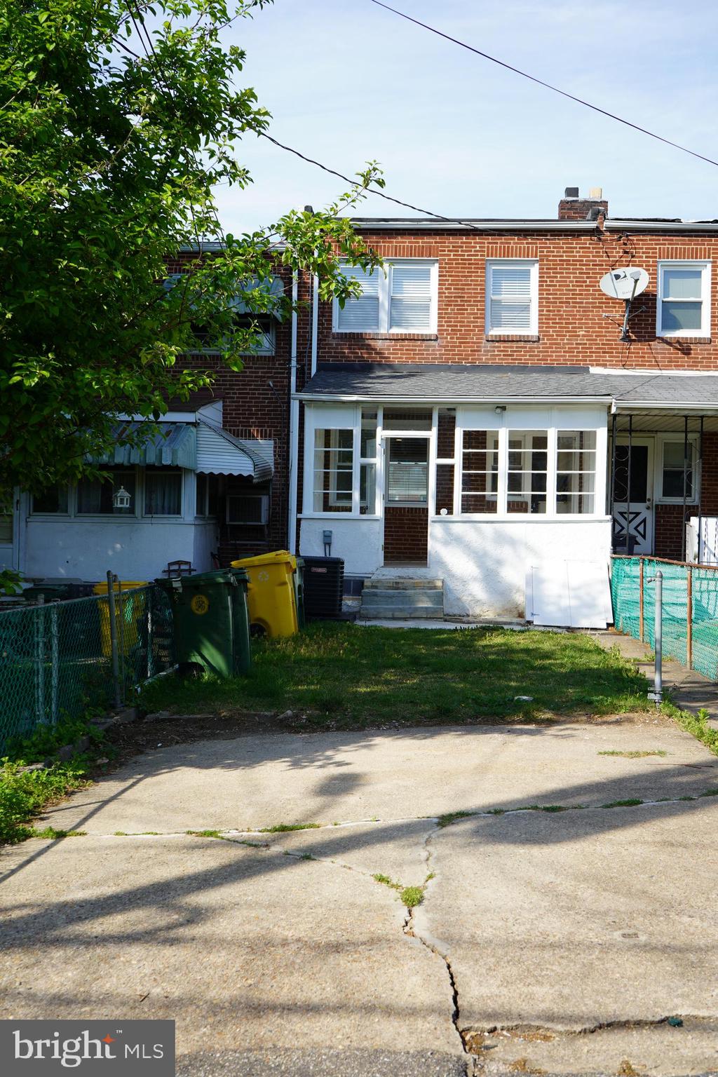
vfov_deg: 47.4
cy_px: 538
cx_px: 359
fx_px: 1226
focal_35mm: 41
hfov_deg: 32.6
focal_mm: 41
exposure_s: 1/125
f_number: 9
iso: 100
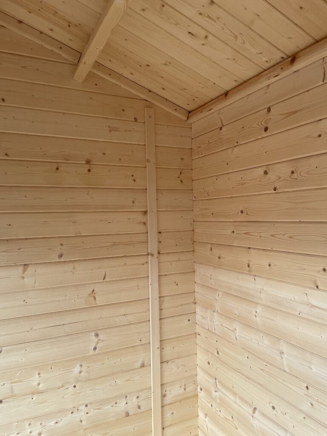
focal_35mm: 26
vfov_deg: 67.3
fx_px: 327
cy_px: 218
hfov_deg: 53.1
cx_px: 164
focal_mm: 4.2
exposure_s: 1/117
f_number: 1.6
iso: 125
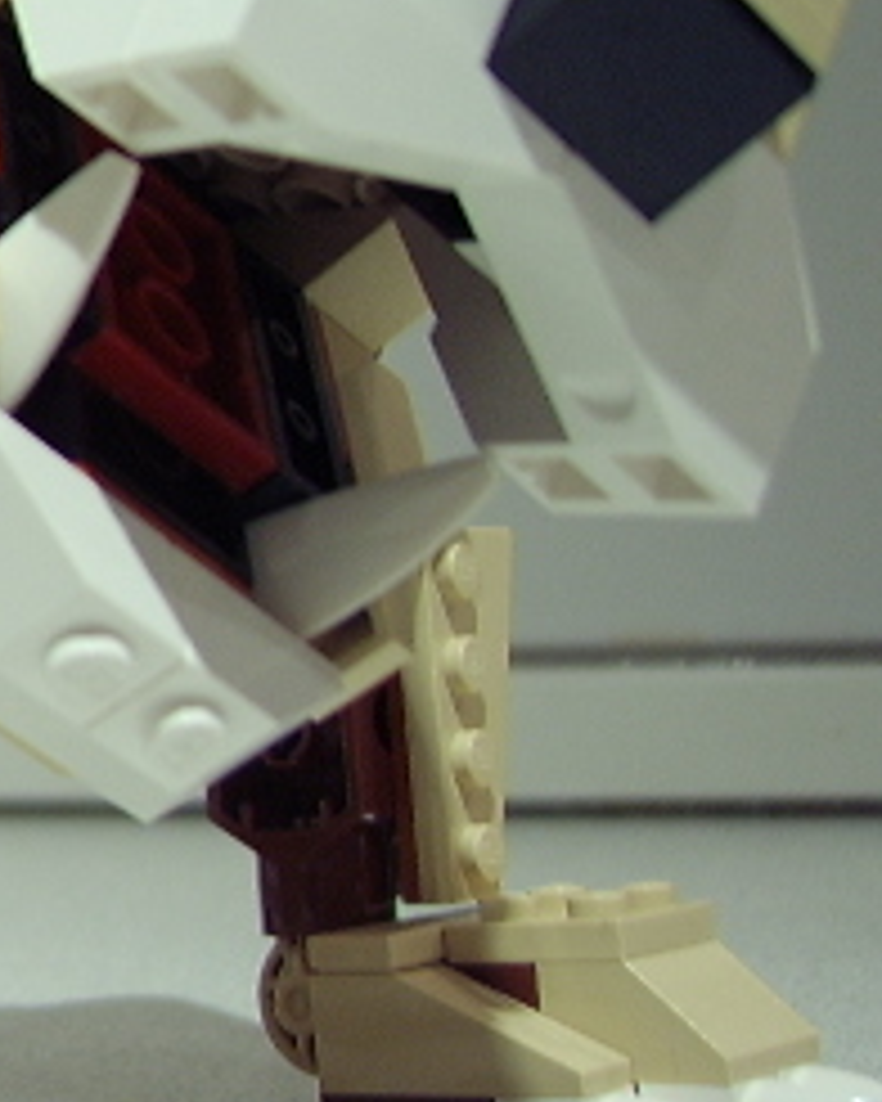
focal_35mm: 79
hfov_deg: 17.1
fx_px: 2578
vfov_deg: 23.9
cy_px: 274
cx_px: -526
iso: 100
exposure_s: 1/12
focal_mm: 8.13
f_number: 2.7
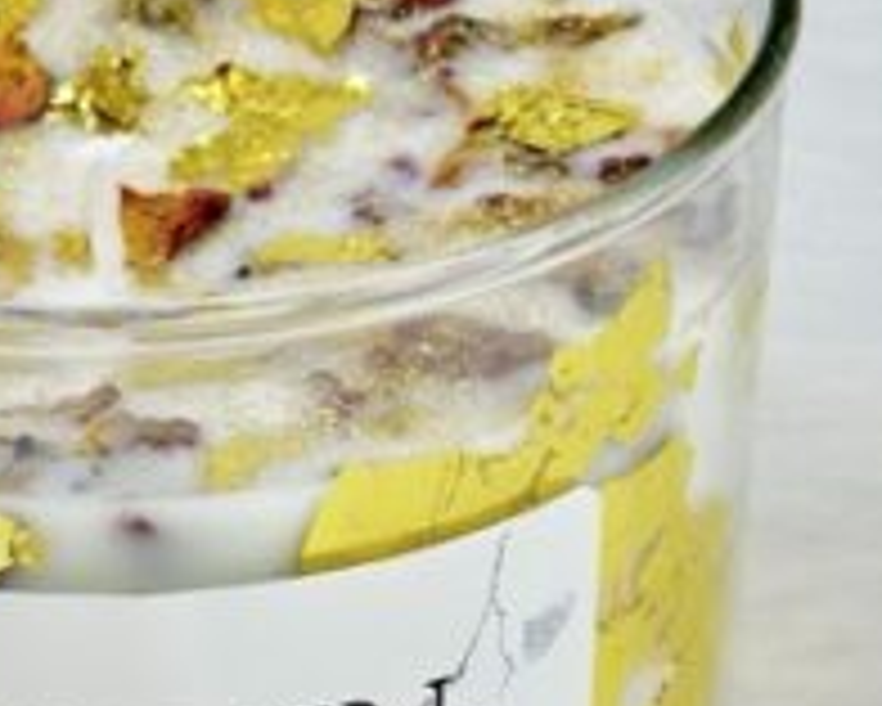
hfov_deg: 13.9
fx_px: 3578
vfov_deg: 11.3
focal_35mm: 137
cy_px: 470
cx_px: 117
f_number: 1.78
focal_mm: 6.86
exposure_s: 1/100
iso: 100
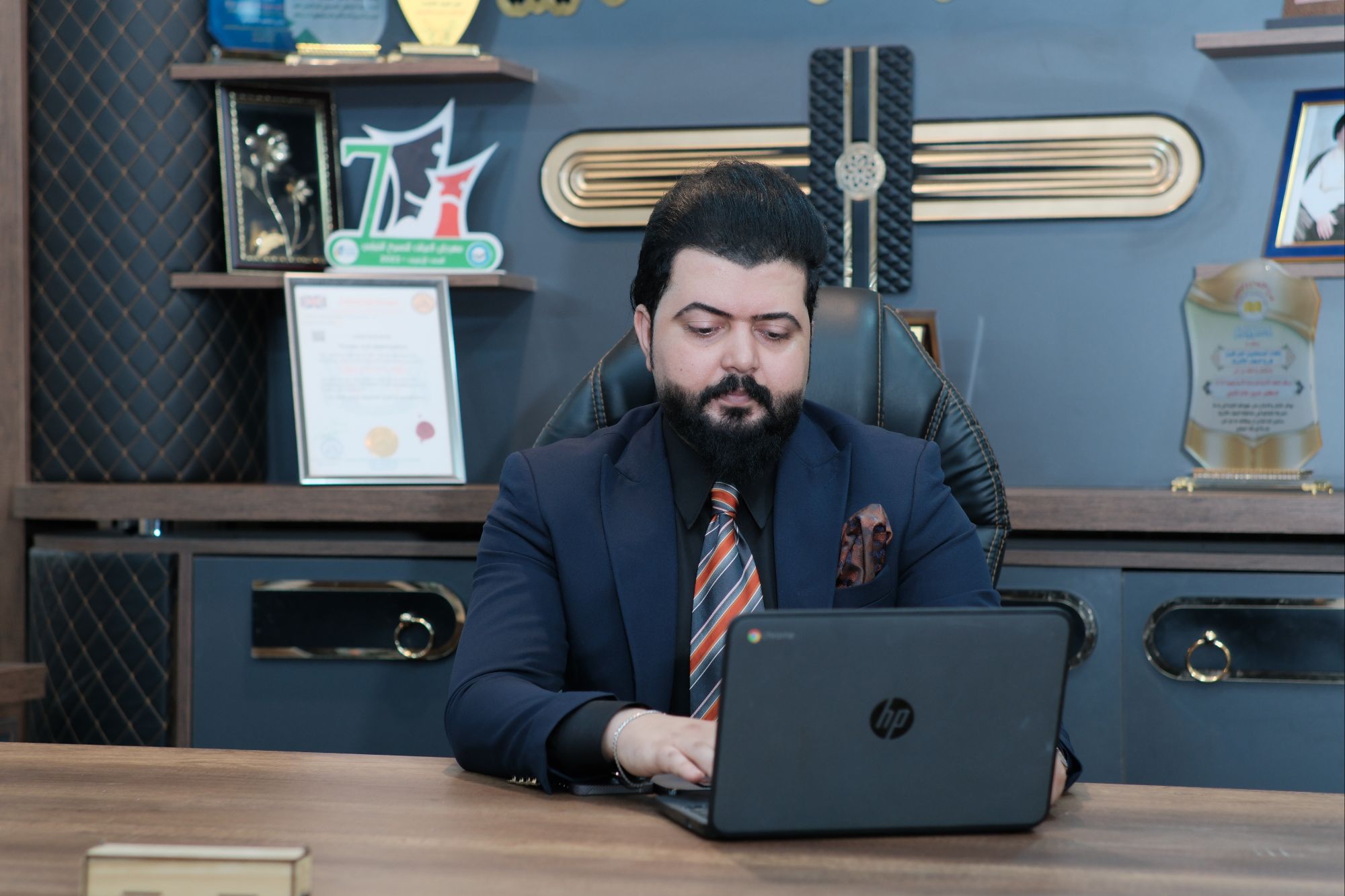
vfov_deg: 16.3
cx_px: 672
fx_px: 3138
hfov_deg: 24.2
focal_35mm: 84
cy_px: 448
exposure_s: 1/100
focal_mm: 56
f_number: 2.8
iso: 640
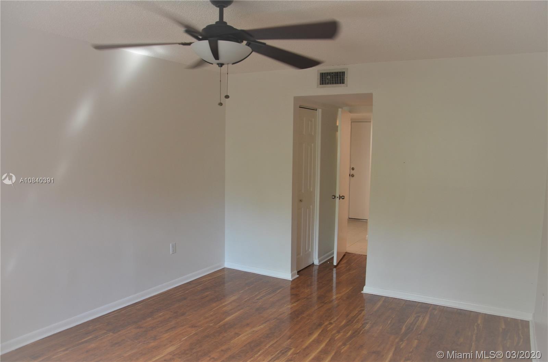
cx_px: 274
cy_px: 181
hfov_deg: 67.5
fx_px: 410
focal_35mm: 27
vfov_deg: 47.7
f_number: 4
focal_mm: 18
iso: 560
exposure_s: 1/60
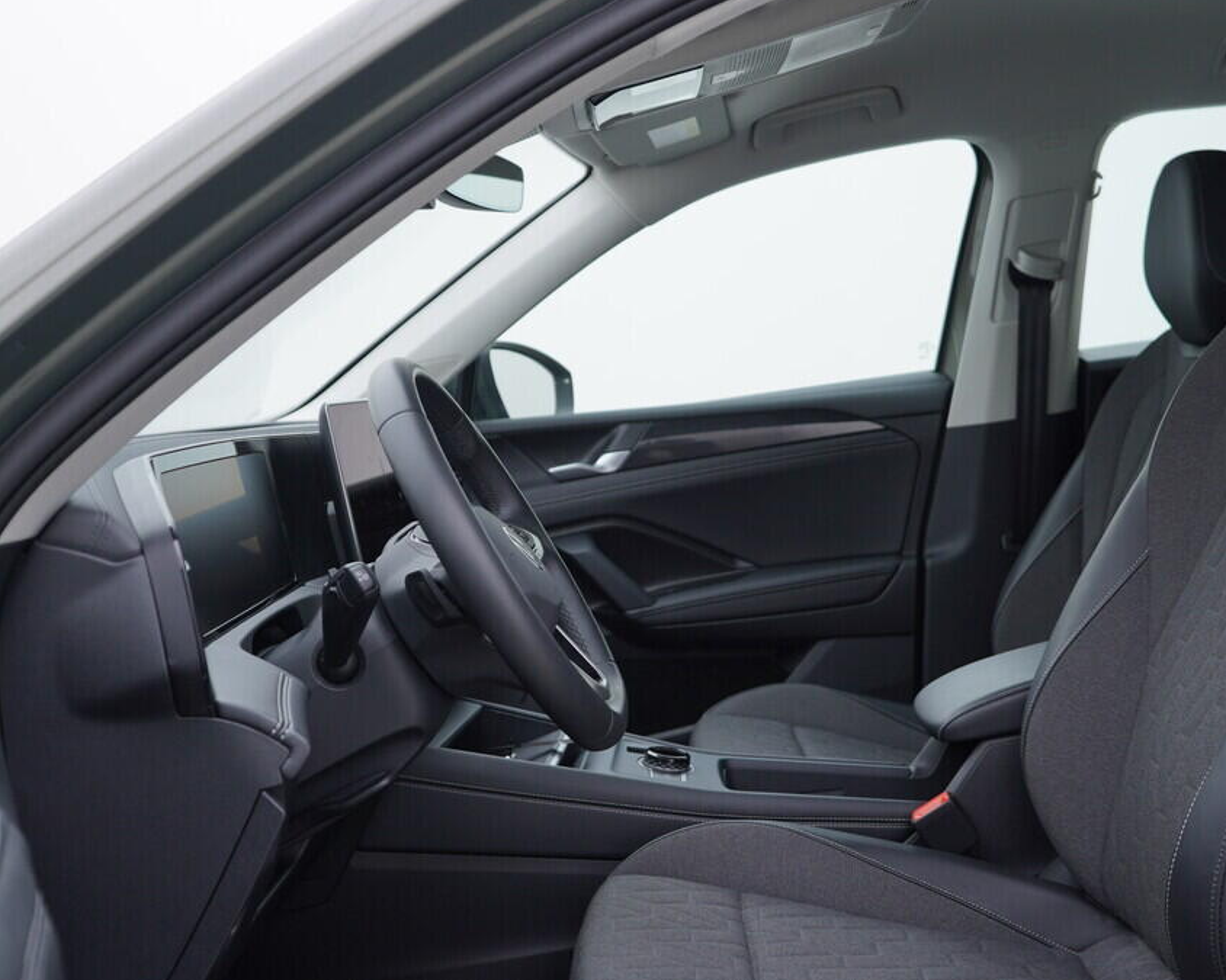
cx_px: 673
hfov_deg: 44.7
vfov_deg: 36.5
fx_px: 1488
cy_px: 487
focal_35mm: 41
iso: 125
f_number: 3.2
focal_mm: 24
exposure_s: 1/50
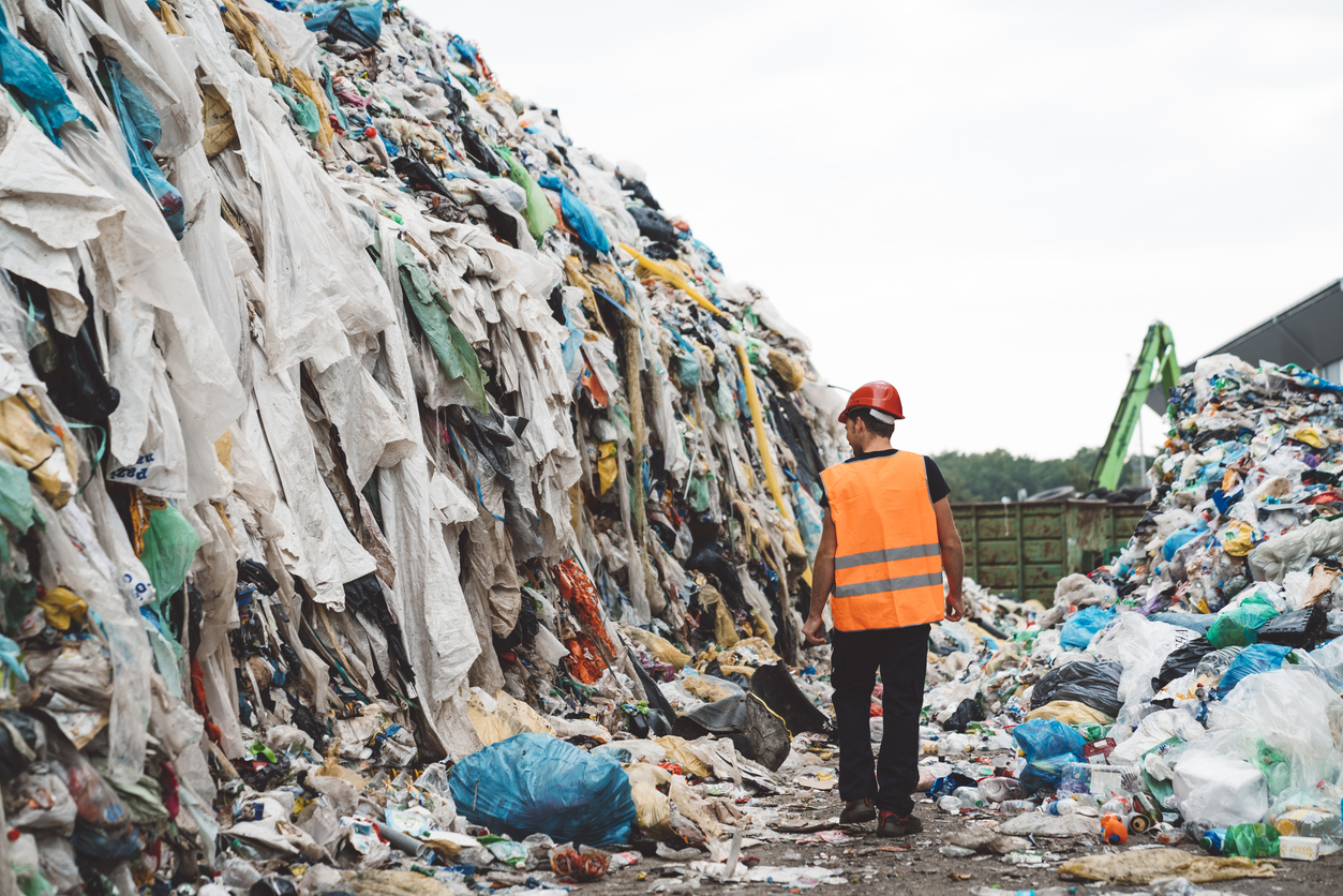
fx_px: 2612
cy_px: 448
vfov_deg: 19.5
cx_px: 672
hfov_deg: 28.8
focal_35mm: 70
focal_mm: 70
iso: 100
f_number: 2.8
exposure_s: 1/640
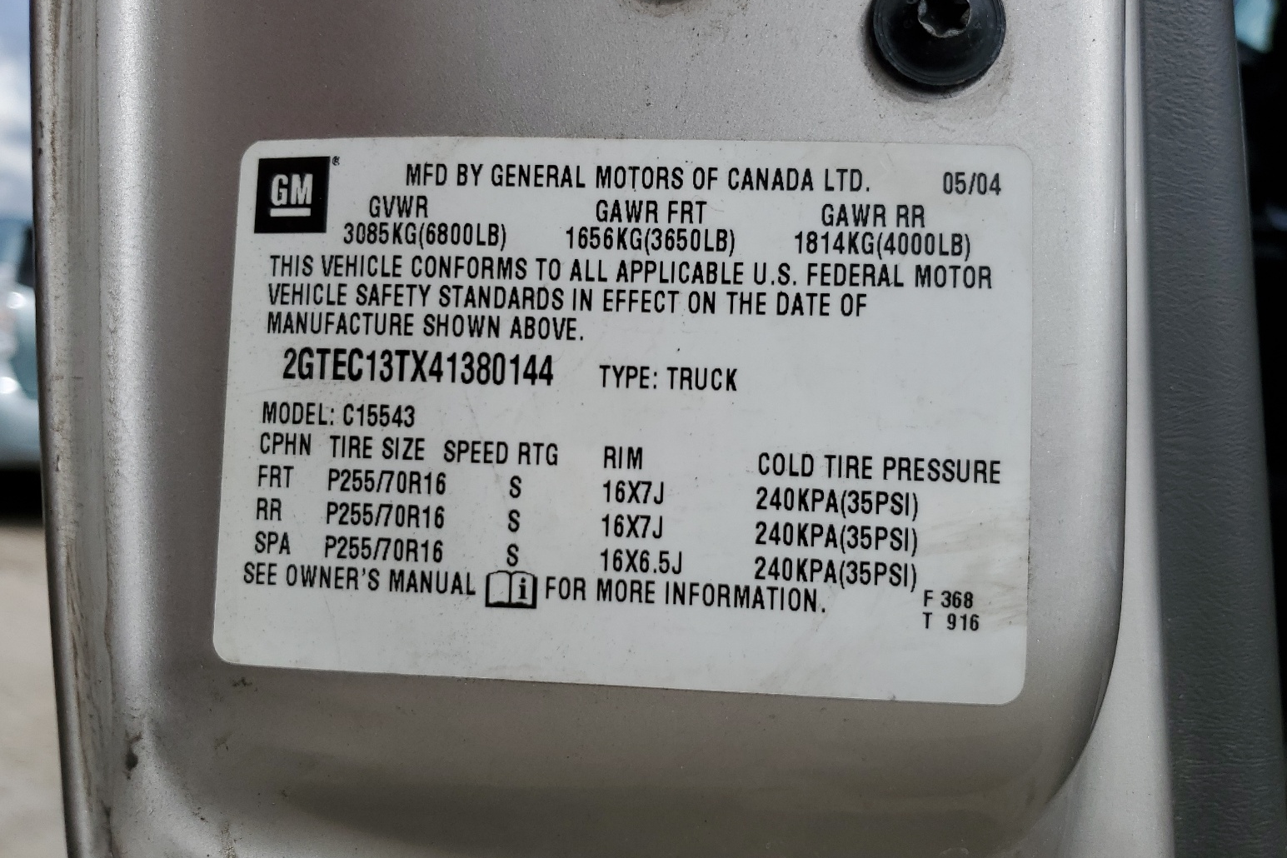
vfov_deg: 46.4
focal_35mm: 28
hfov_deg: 65.5
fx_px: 1001
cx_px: 626
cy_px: 436
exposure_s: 1/10000
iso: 50
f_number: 1.5
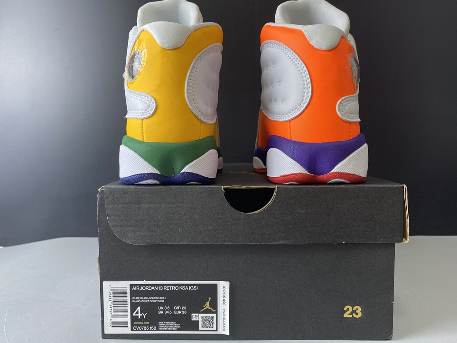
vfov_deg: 51.3
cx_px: 226
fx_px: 356
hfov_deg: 65.3
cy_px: 173
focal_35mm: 27
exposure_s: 1/50
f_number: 1.8
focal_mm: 4.25
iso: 80
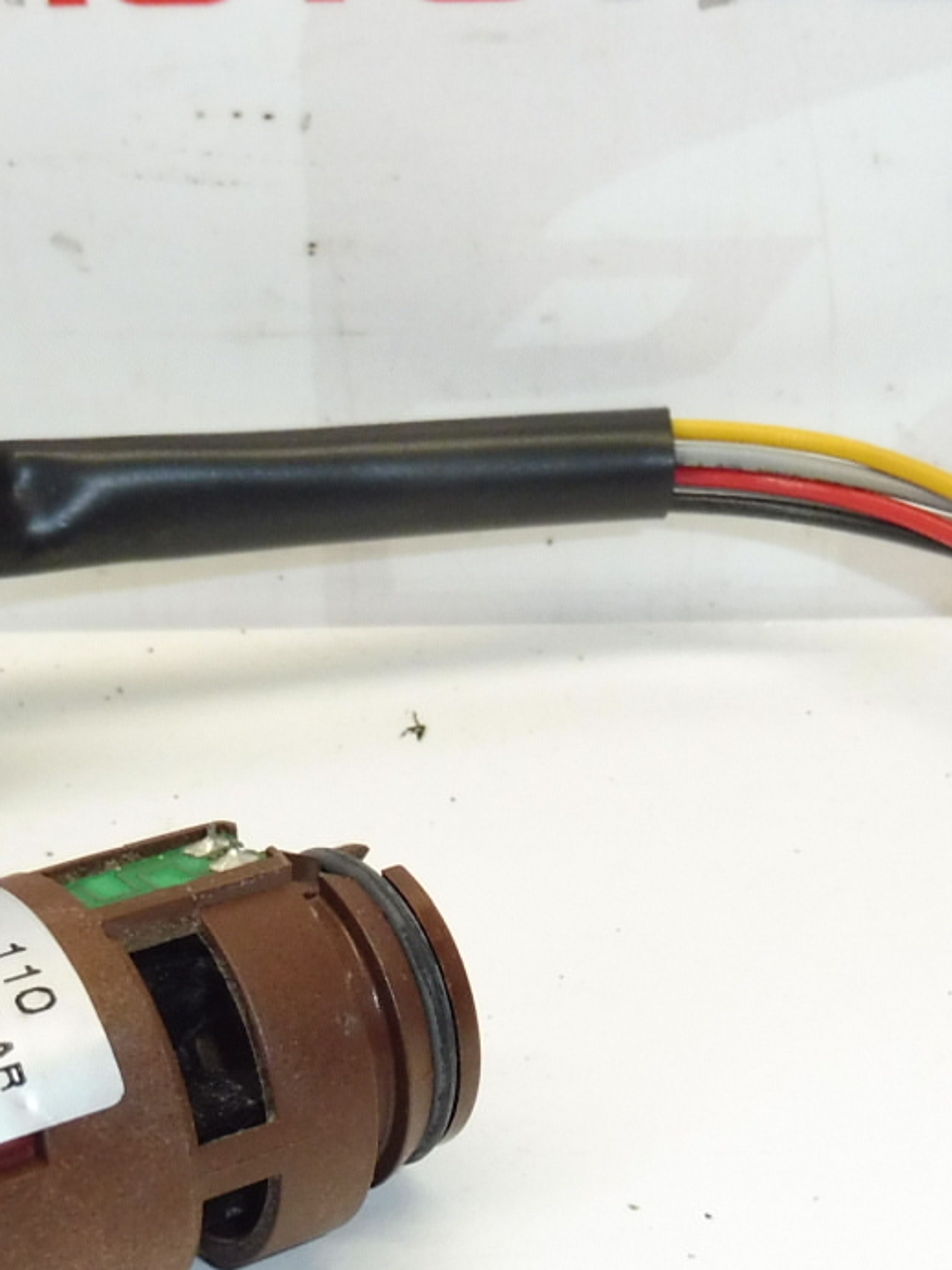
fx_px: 2714
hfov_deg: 19.9
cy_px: 907
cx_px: 473
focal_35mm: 74
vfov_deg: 26.1
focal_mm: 4.4
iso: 200
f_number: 3.5
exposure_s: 1/100
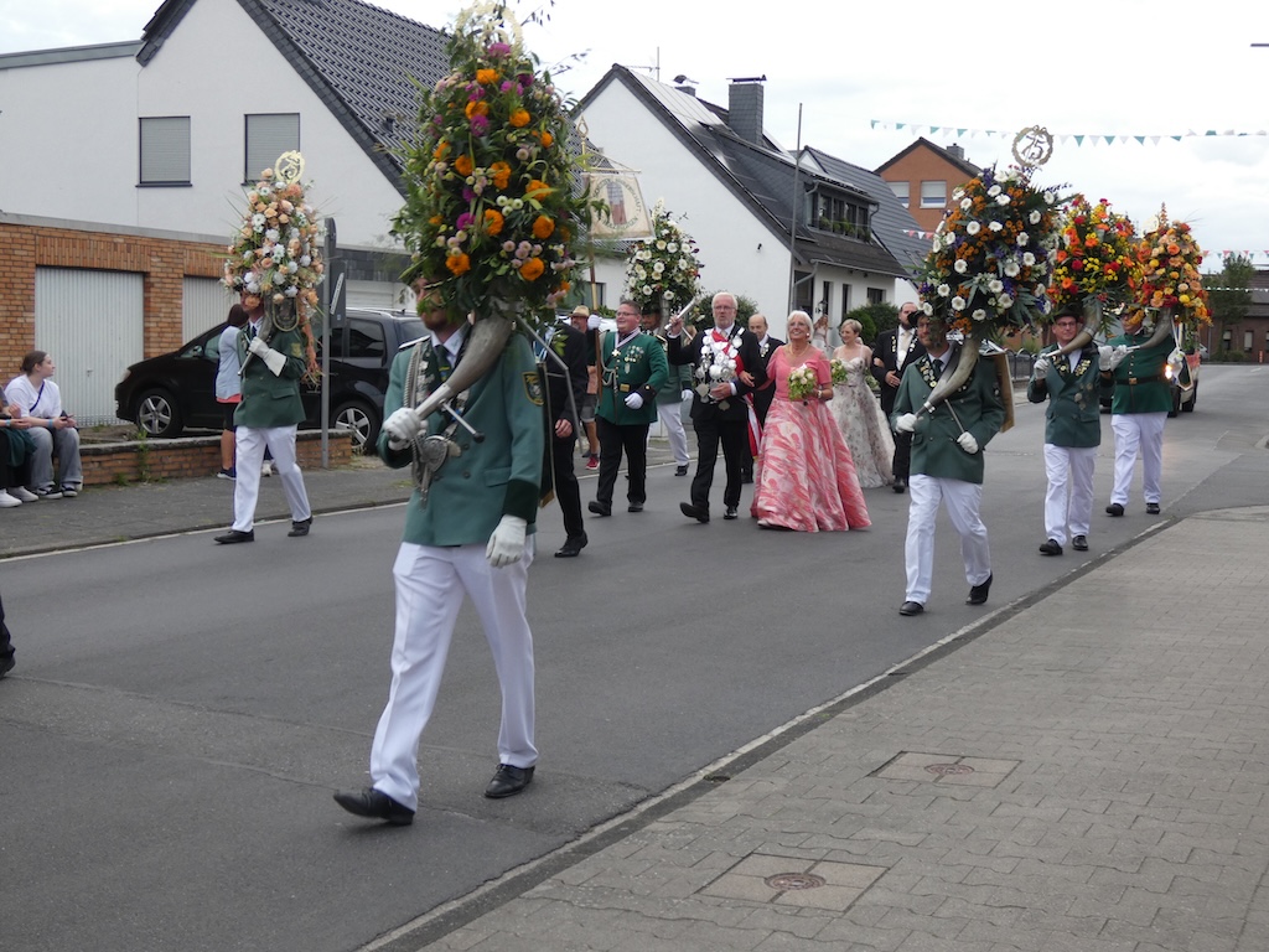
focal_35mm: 48
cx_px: 634
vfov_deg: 30.3
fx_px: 1760
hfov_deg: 39.7
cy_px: 476
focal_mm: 8.6
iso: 125
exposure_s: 1/80
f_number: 3.8
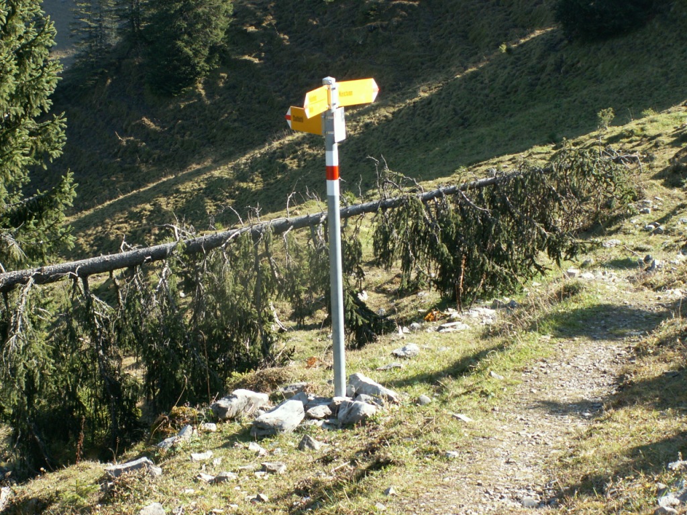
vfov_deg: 16.1
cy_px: 258
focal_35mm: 92
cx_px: 344
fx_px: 1826
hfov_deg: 21.3
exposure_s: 1/100
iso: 50
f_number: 5
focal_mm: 15.43
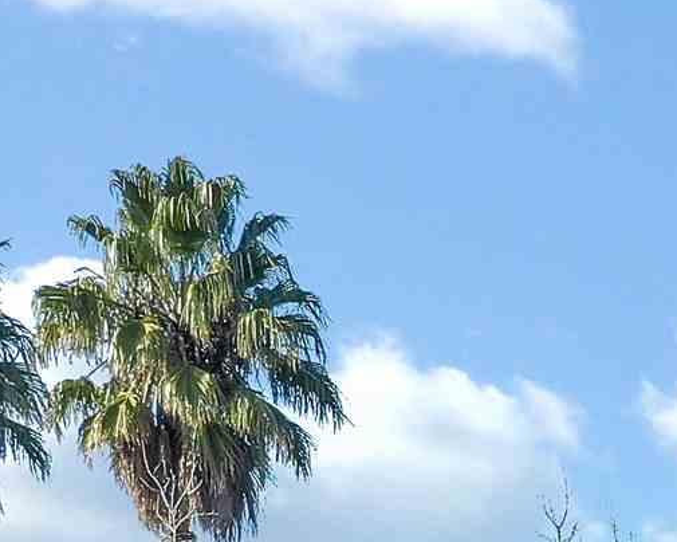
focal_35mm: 160
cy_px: 1154
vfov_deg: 9.0
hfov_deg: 10.3
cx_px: 1672
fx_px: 3206
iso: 100
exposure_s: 1/240
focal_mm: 10.26
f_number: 5
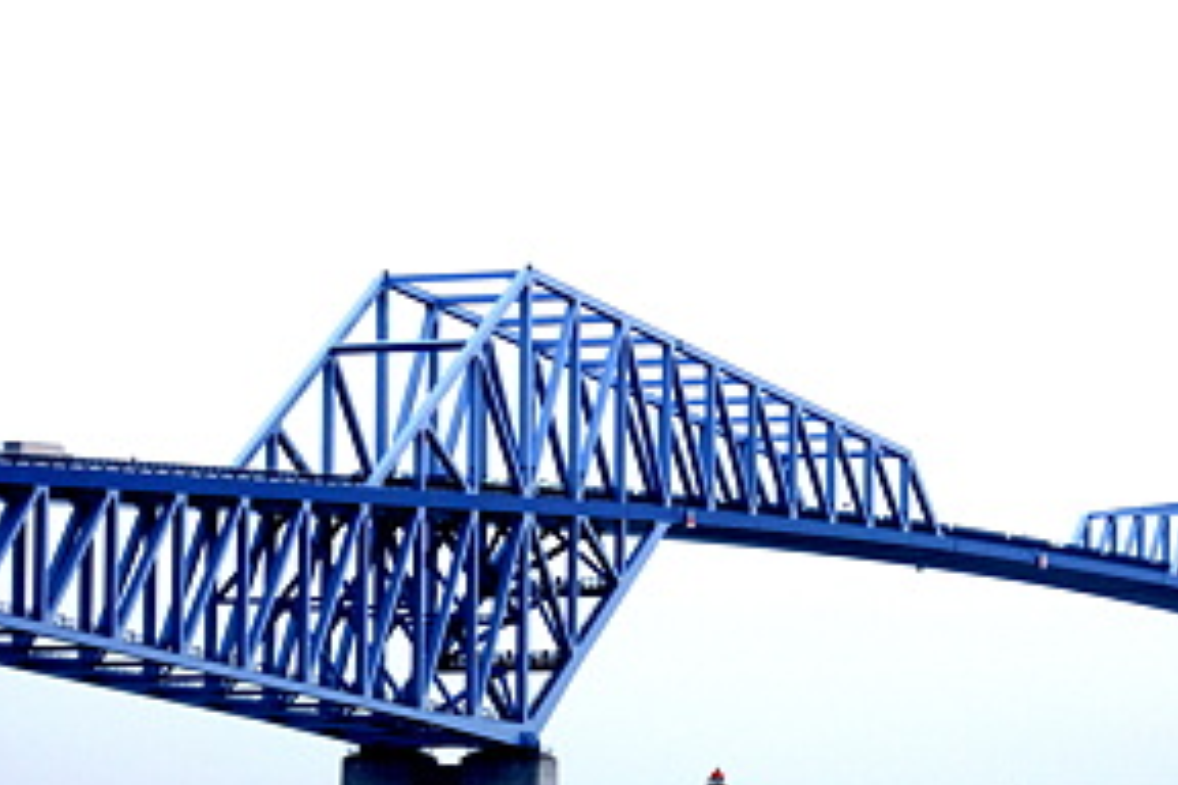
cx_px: 839
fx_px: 4613
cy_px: 525
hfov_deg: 14.5
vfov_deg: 9.7
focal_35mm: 141
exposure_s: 1/200
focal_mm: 60
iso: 100
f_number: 8
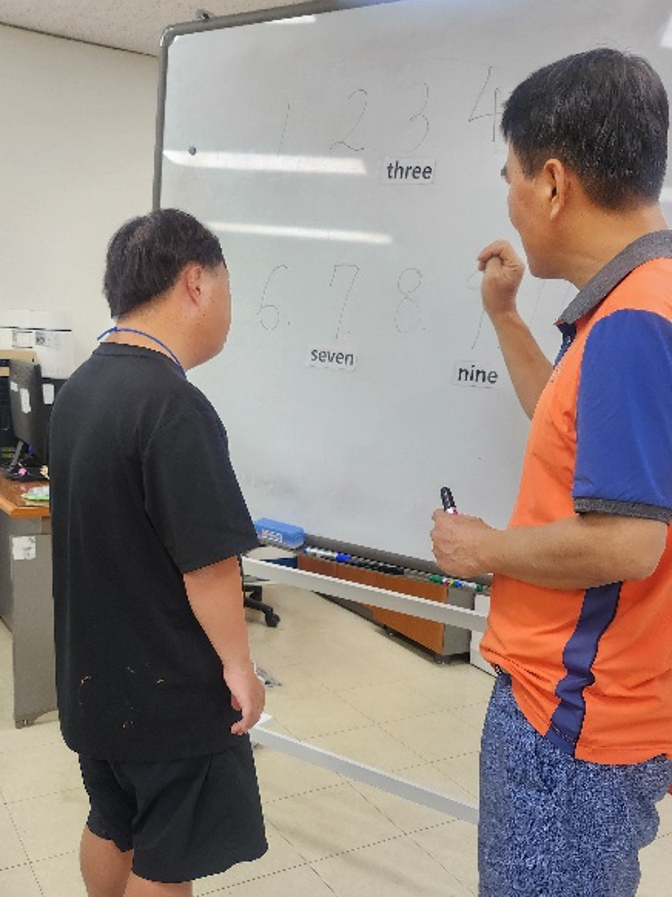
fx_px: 855
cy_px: 538
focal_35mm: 33
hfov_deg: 42.9
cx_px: 339
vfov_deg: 55.0
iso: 160
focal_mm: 5
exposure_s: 1/120
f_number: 1.8
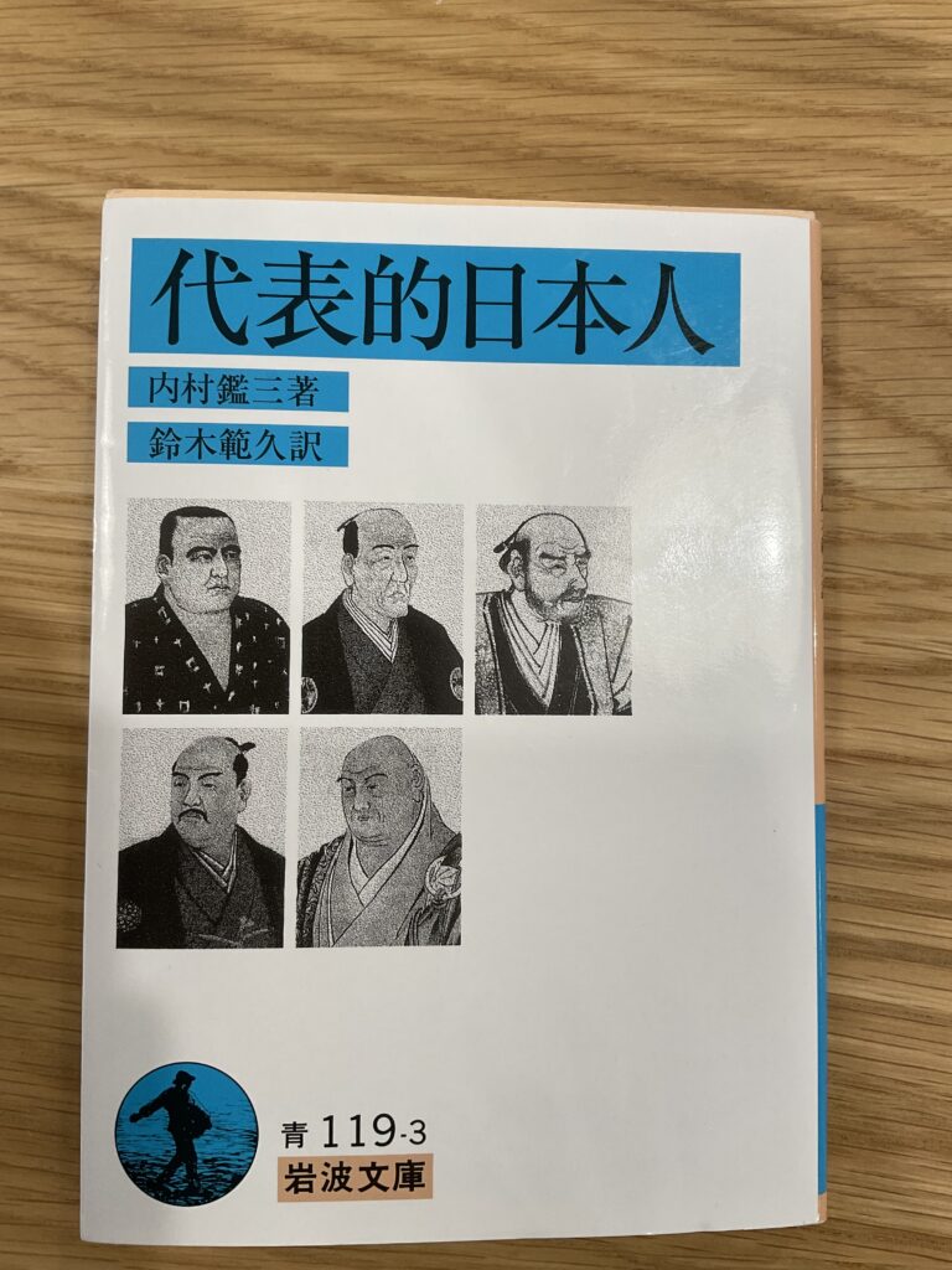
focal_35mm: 29
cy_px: 635
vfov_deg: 61.7
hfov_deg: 48.2
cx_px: 476
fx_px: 1063
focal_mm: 3
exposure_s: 1/50
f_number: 1.8
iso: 40
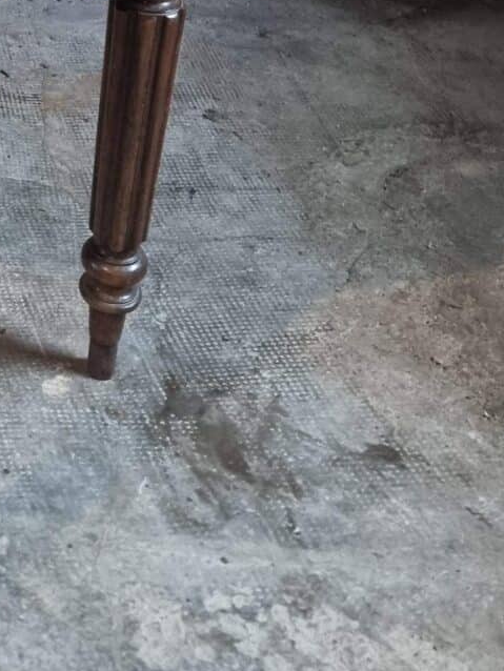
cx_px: -228
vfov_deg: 22.6
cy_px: -201
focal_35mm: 77
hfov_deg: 17.4
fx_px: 1494
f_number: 1.8
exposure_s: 1/25
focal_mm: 6.7
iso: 640
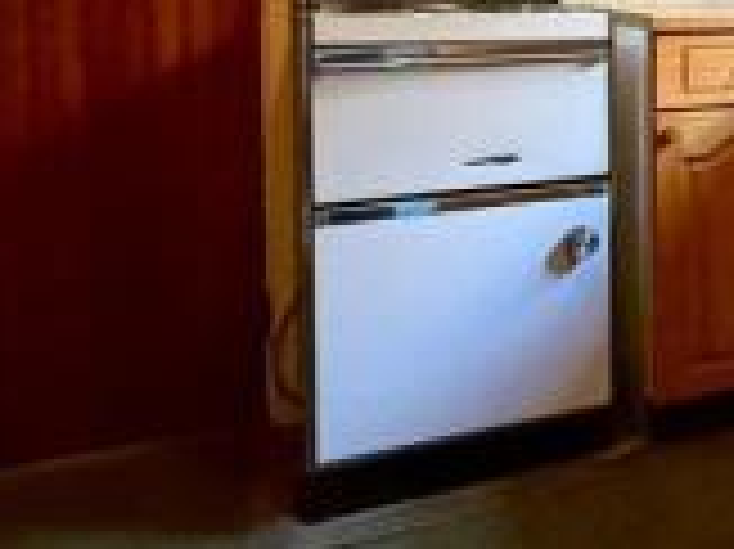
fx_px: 1059
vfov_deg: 27.4
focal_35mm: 50
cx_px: 970
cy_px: 2
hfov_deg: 29.9
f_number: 2.2
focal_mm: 2.22
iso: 500
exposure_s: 1/50
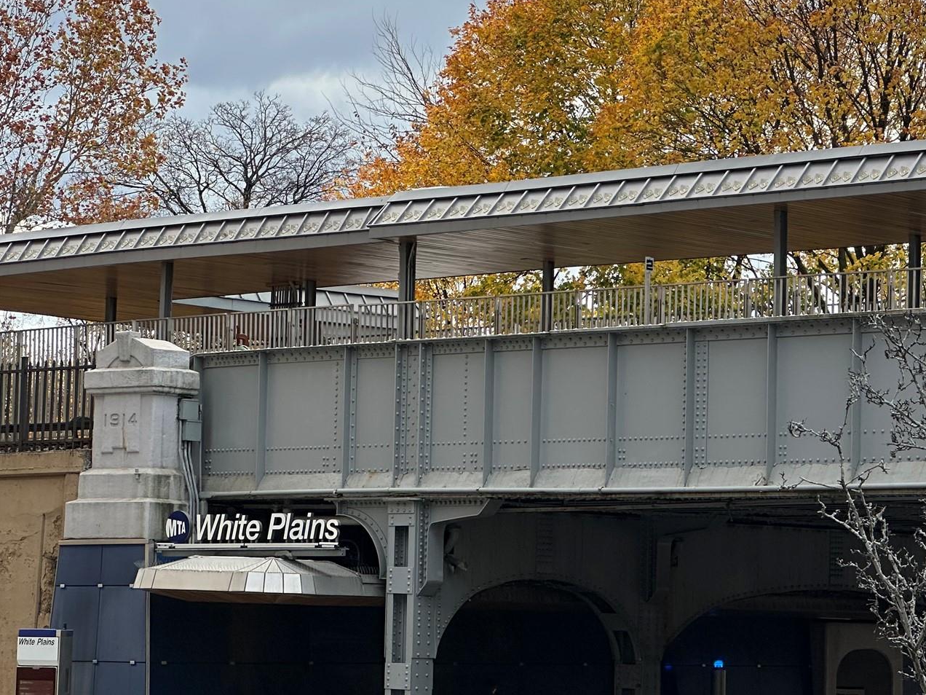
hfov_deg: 15.8
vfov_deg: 12.0
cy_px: 311
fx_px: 3317
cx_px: 698
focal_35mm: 124
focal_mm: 9
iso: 32
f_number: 2.8
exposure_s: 1/376
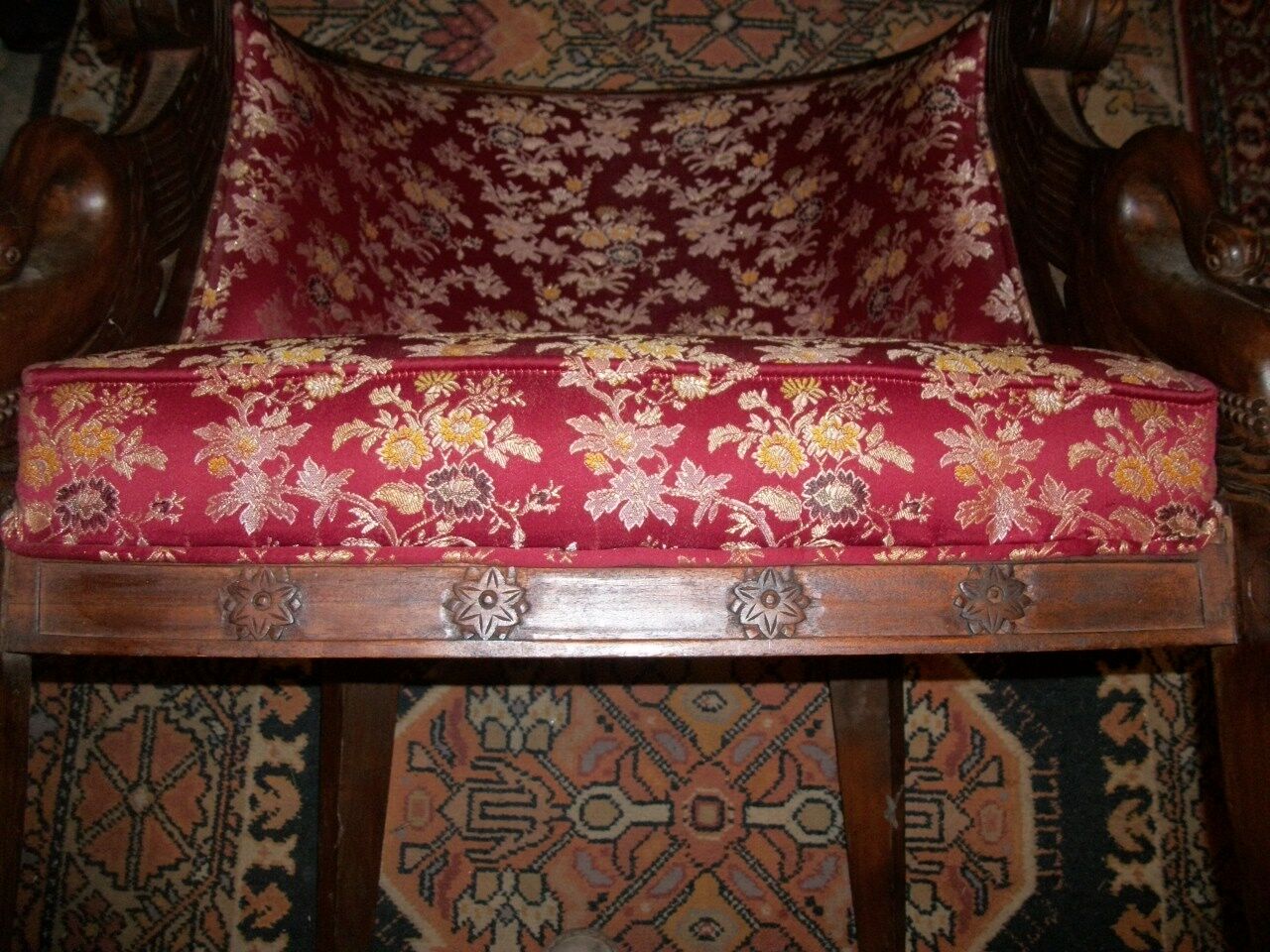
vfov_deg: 44.2
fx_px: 1174
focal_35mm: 32
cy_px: 476
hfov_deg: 56.8
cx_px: 635
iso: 160
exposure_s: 1/30
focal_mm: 5.7
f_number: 2.9
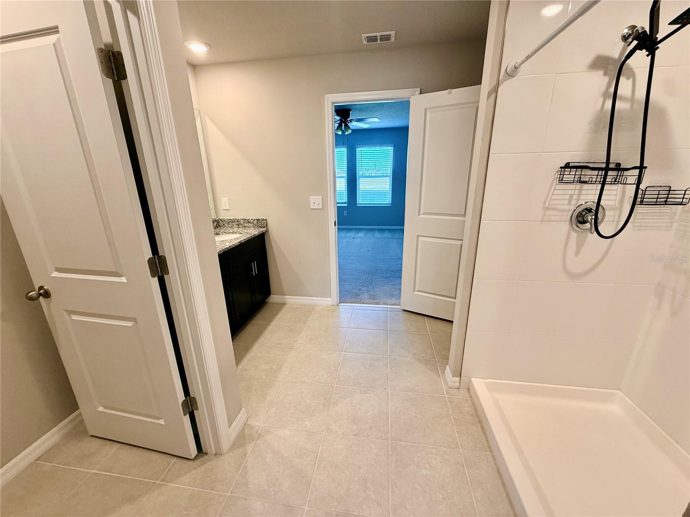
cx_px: 345
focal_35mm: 14
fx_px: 279
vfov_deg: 85.7
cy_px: 258
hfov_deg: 102.1
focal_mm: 2.22
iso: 200
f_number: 2.2
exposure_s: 1/120
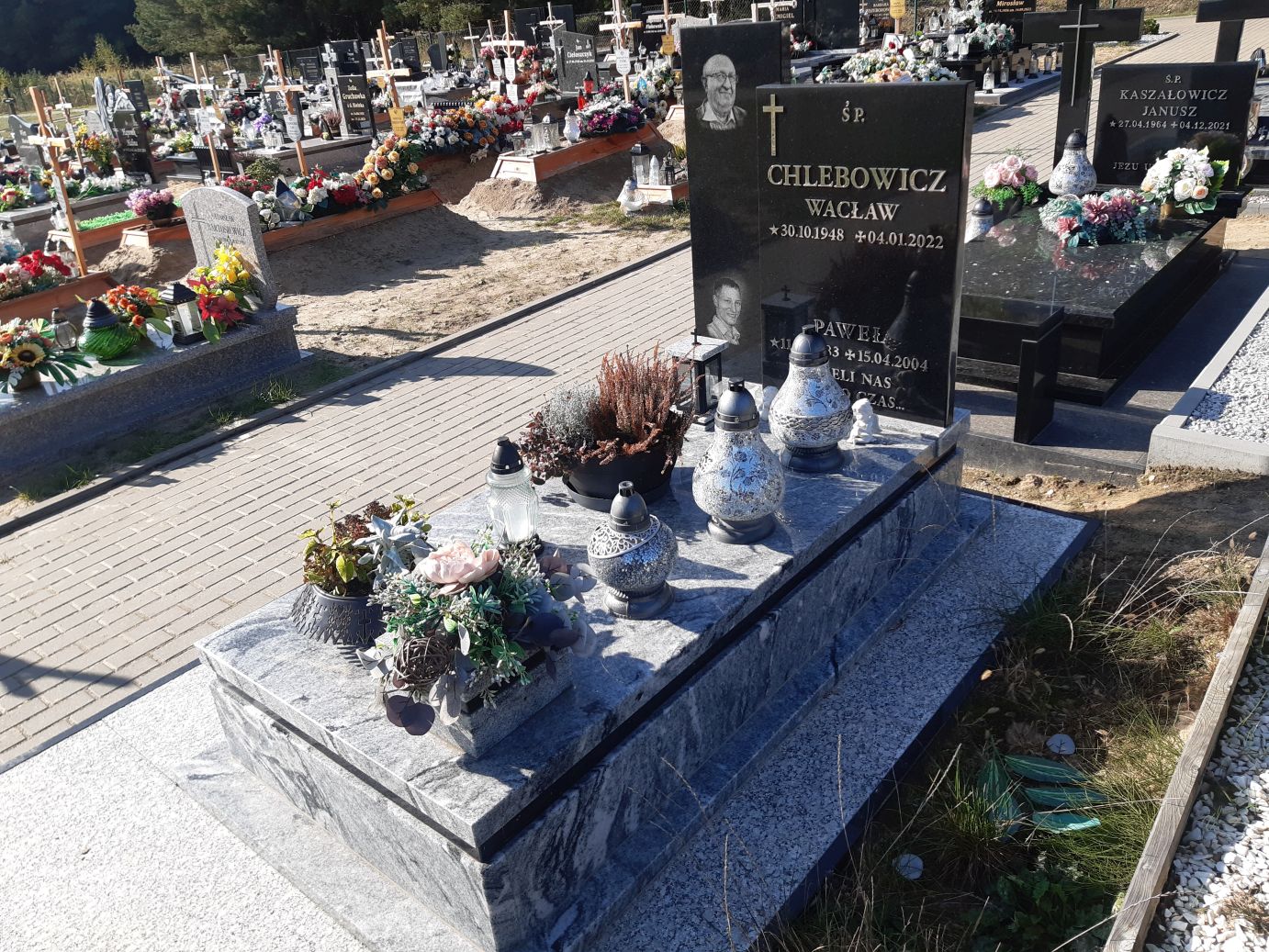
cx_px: 634
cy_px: 476
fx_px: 953
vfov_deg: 53.1
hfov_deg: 67.3
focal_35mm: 26
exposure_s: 1/1094
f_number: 1.7
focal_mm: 3.92
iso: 40
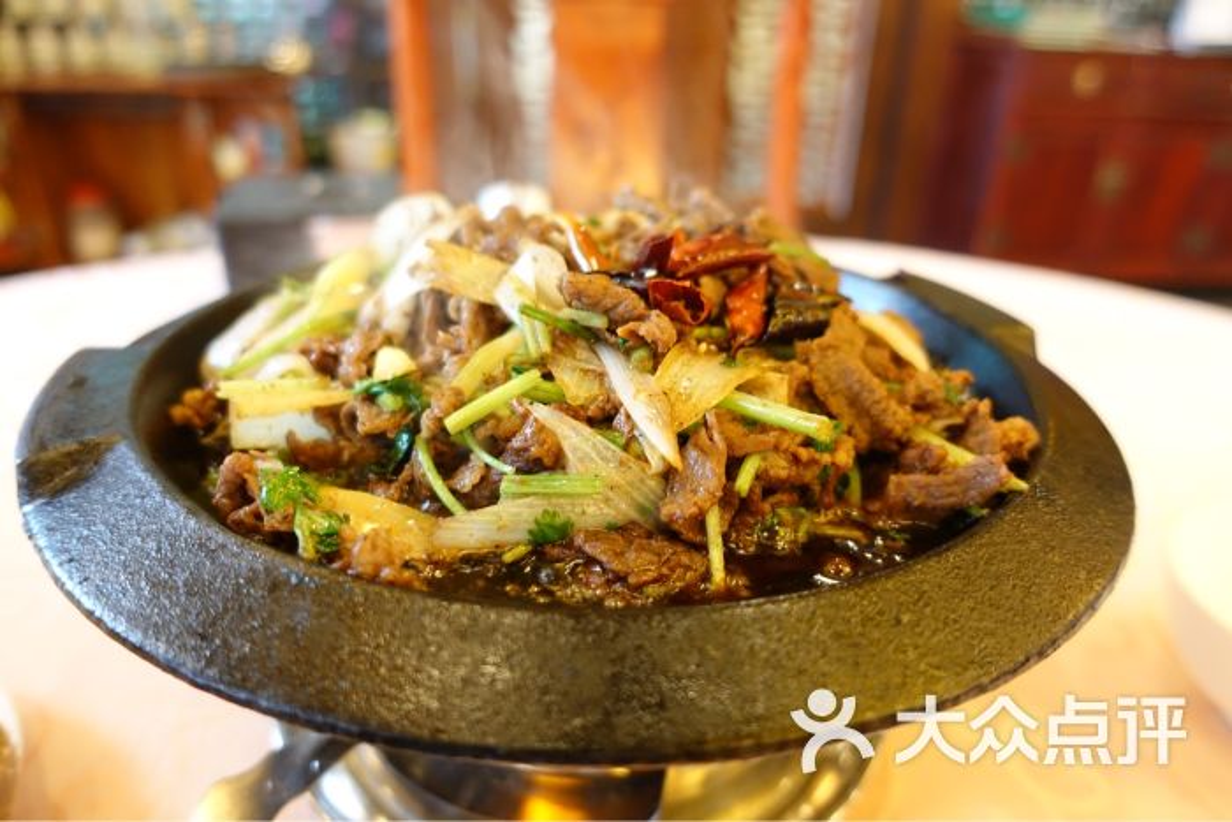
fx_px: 821
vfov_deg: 53.2
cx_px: 616
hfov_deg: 73.7
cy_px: 411
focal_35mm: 24
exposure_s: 1/25
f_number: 1.8
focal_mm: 8.8
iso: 800
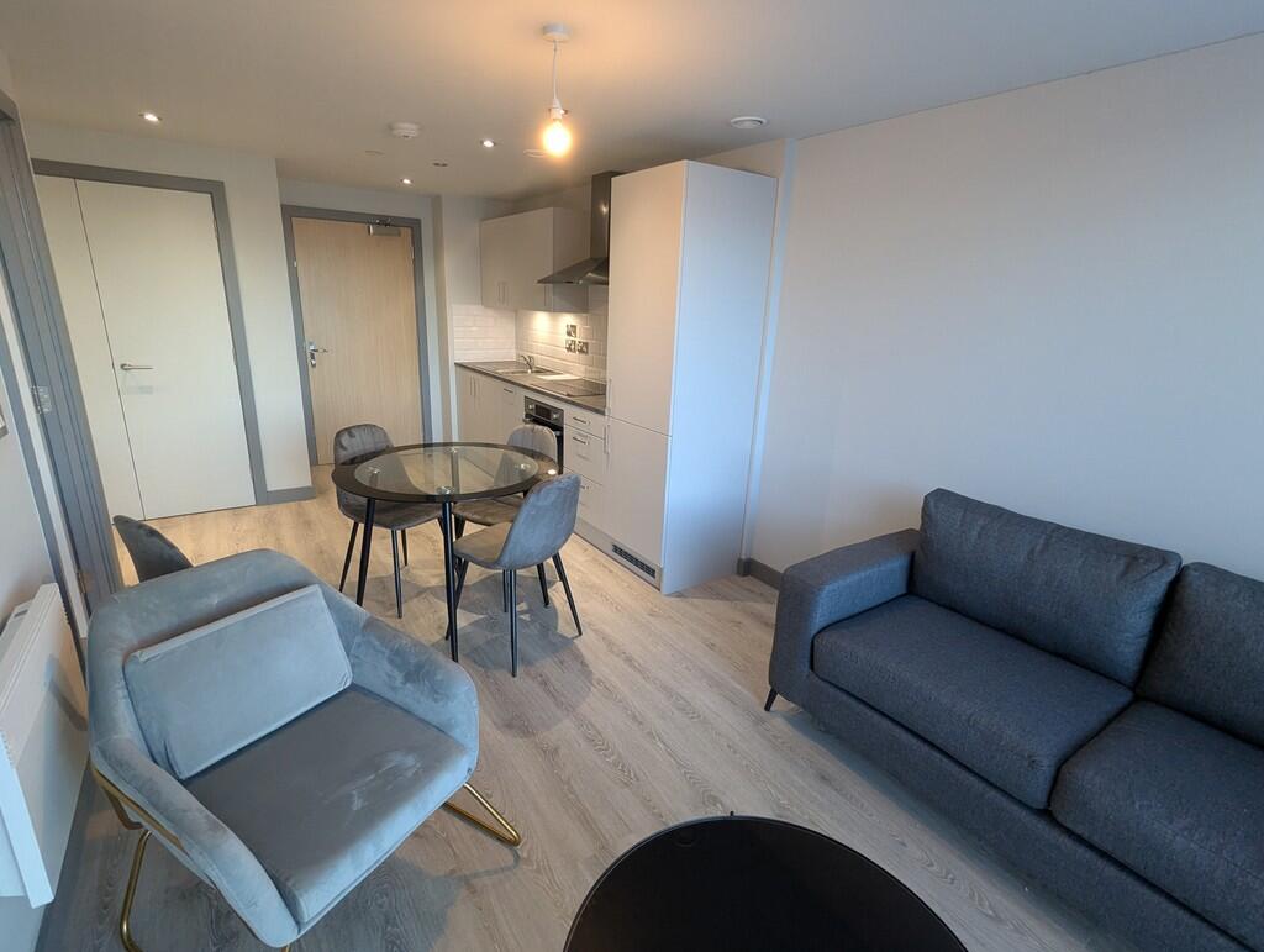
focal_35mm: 16
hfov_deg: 94.4
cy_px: 476
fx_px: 585
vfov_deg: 78.2
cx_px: 632
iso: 182
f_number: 2.2
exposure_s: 1/46.8
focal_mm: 2.35
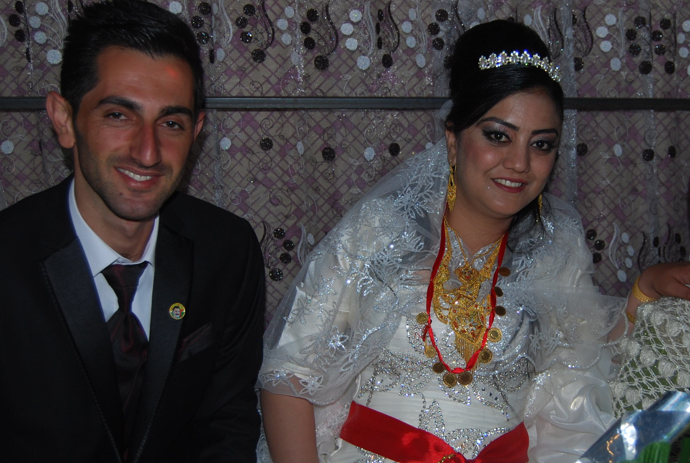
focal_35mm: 57
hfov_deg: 34.9
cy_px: 292
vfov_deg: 23.8
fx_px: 1095
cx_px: 416
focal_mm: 26
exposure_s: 1/60
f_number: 4
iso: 200
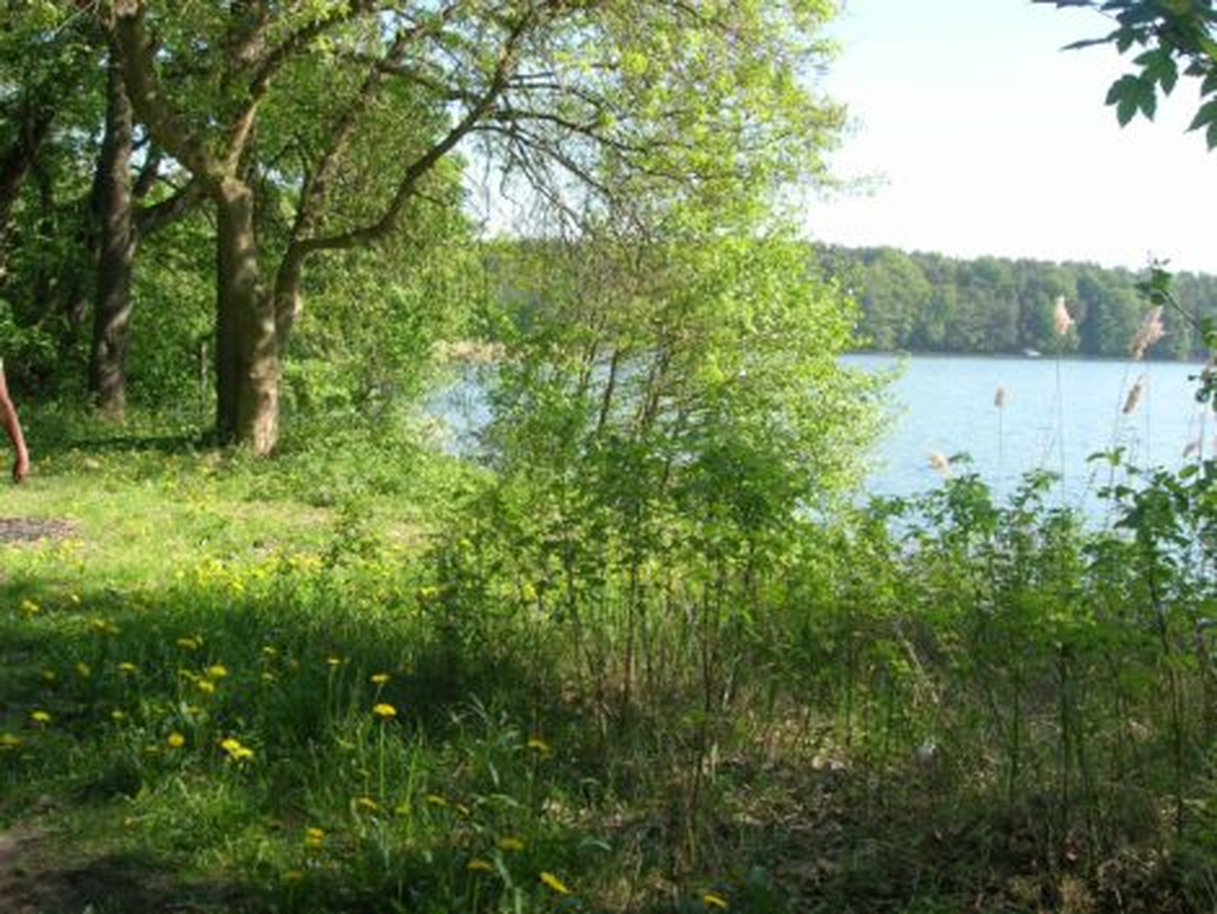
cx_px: 608
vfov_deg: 37.8
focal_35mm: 38
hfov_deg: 49.0
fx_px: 1337
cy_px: 457
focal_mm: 7.8
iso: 64
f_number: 4.8
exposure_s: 1/174
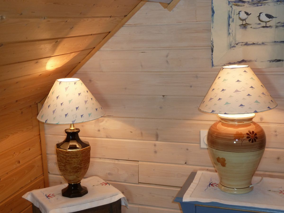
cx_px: 142
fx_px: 394
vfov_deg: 30.3
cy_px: 106
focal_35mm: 48
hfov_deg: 39.7
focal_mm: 7.9
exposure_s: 1/30
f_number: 3.8
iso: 160
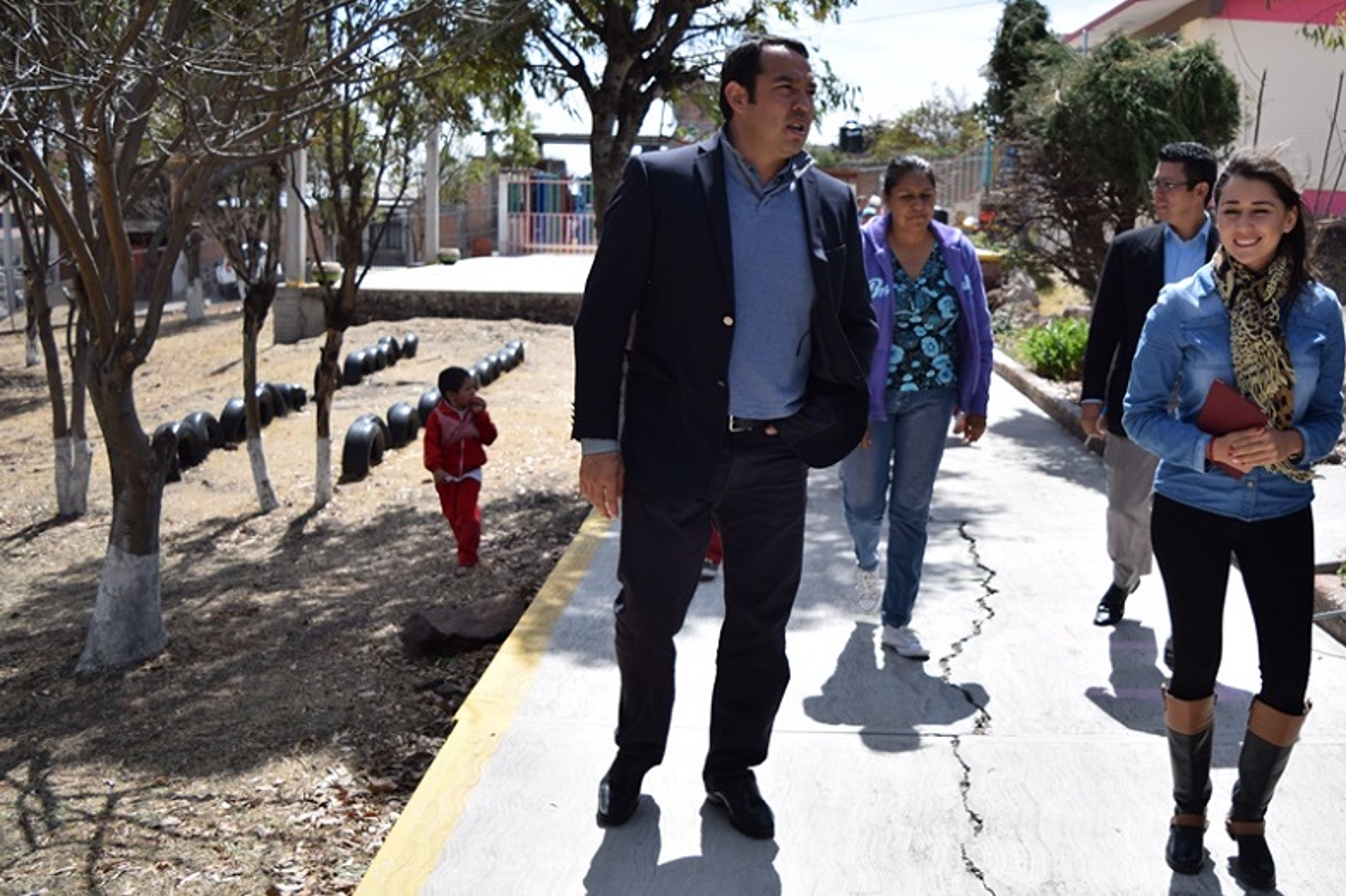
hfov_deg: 46.1
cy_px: 433
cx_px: 822
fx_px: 1570
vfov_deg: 31.9
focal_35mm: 42
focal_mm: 22
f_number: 3.8
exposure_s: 1/800
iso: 100
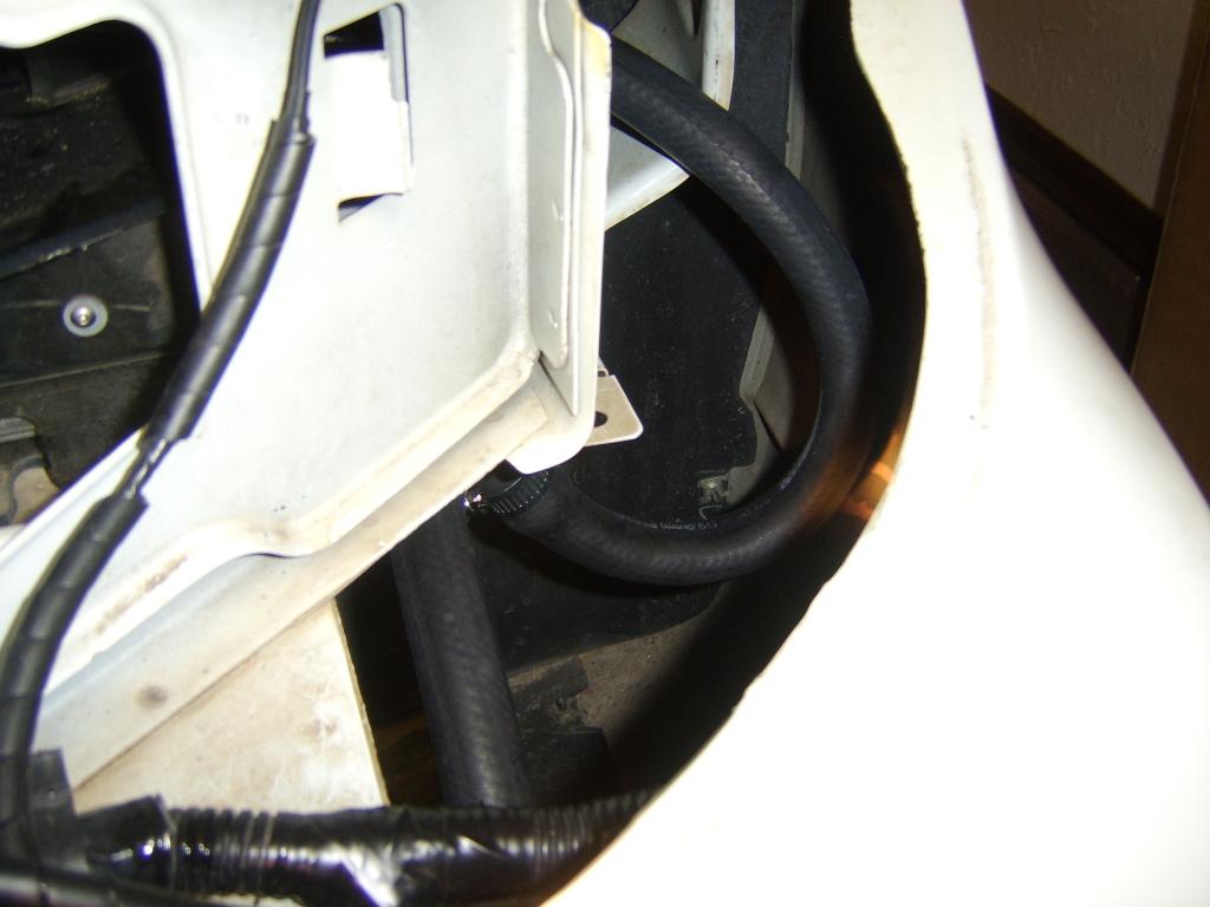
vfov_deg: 45.4
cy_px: 454
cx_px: 605
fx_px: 1084
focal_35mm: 31
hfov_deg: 58.4
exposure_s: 1/30
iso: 141
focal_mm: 8.13
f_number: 2.7
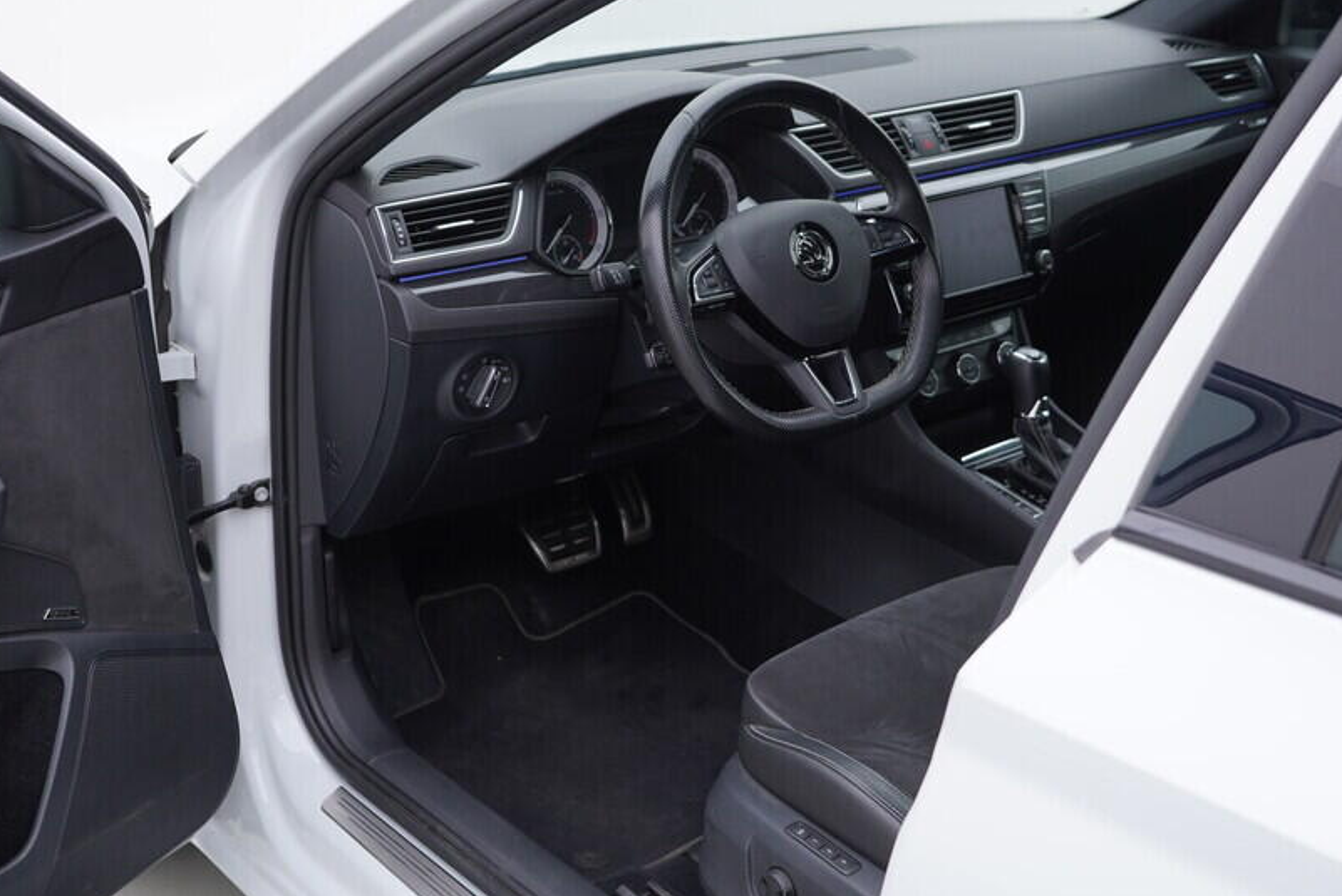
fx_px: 1716
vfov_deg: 29.2
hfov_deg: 42.7
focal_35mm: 46
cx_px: 685
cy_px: 523
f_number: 3.2
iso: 125
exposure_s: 1/50
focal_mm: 24
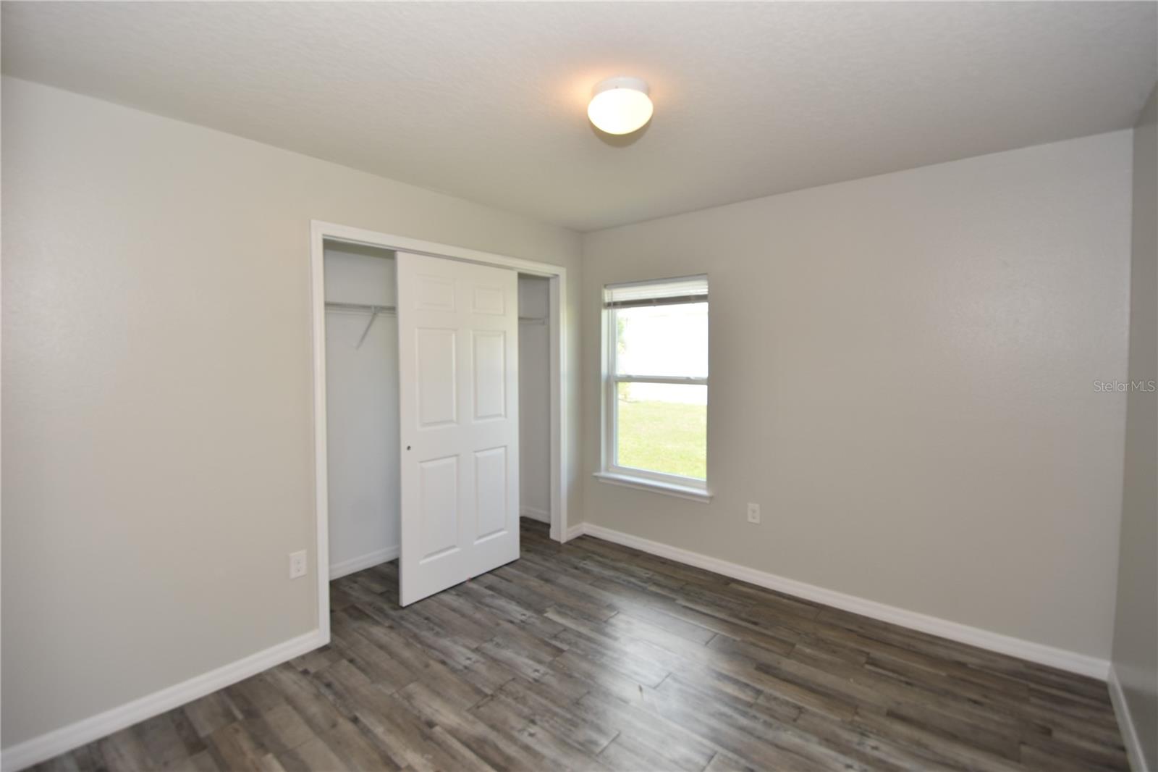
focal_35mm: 15
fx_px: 482
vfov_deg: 77.3
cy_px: 386
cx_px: 579
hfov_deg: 100.4
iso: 200
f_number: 4
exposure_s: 1/60
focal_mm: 10
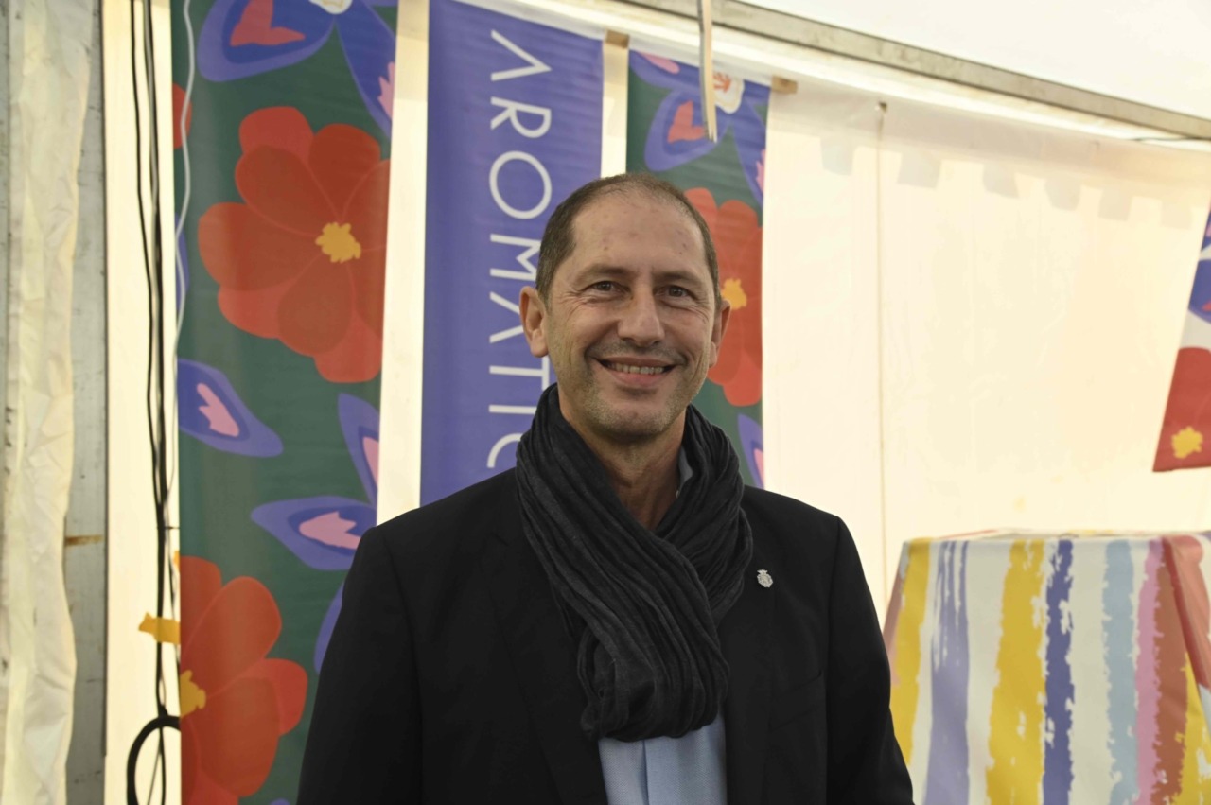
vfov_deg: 35.0
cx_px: 606
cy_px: 402
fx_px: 1277
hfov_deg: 50.7
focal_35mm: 38
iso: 1600
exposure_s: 1/200
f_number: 7.1
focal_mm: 38
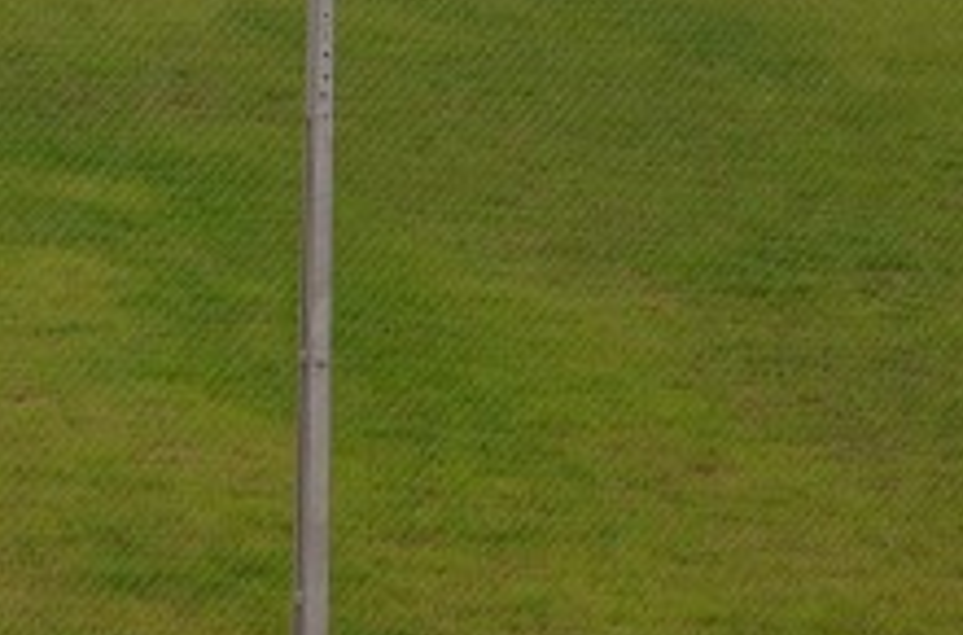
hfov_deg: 9.9
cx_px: 177
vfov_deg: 6.5
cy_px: -13
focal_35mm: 208
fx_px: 5544
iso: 160
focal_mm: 42
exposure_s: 1/250
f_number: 8
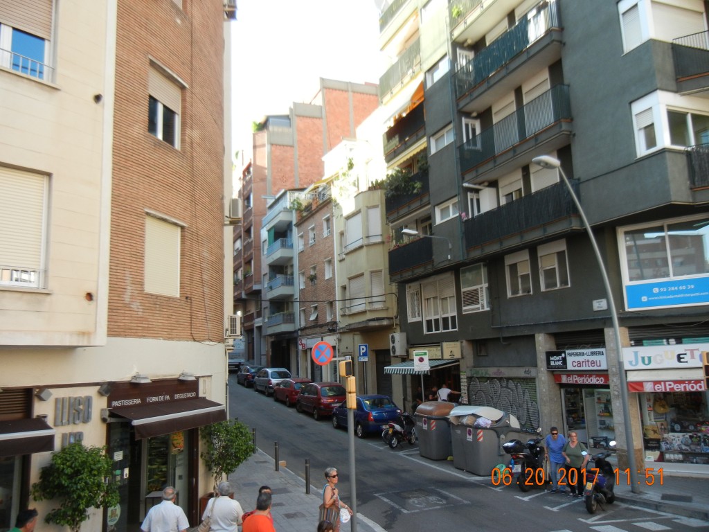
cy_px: 266
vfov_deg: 46.8
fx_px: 614
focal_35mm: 30
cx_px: 354
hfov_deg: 60.0
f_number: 3.5
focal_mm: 5.4
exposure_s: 1/250
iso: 219
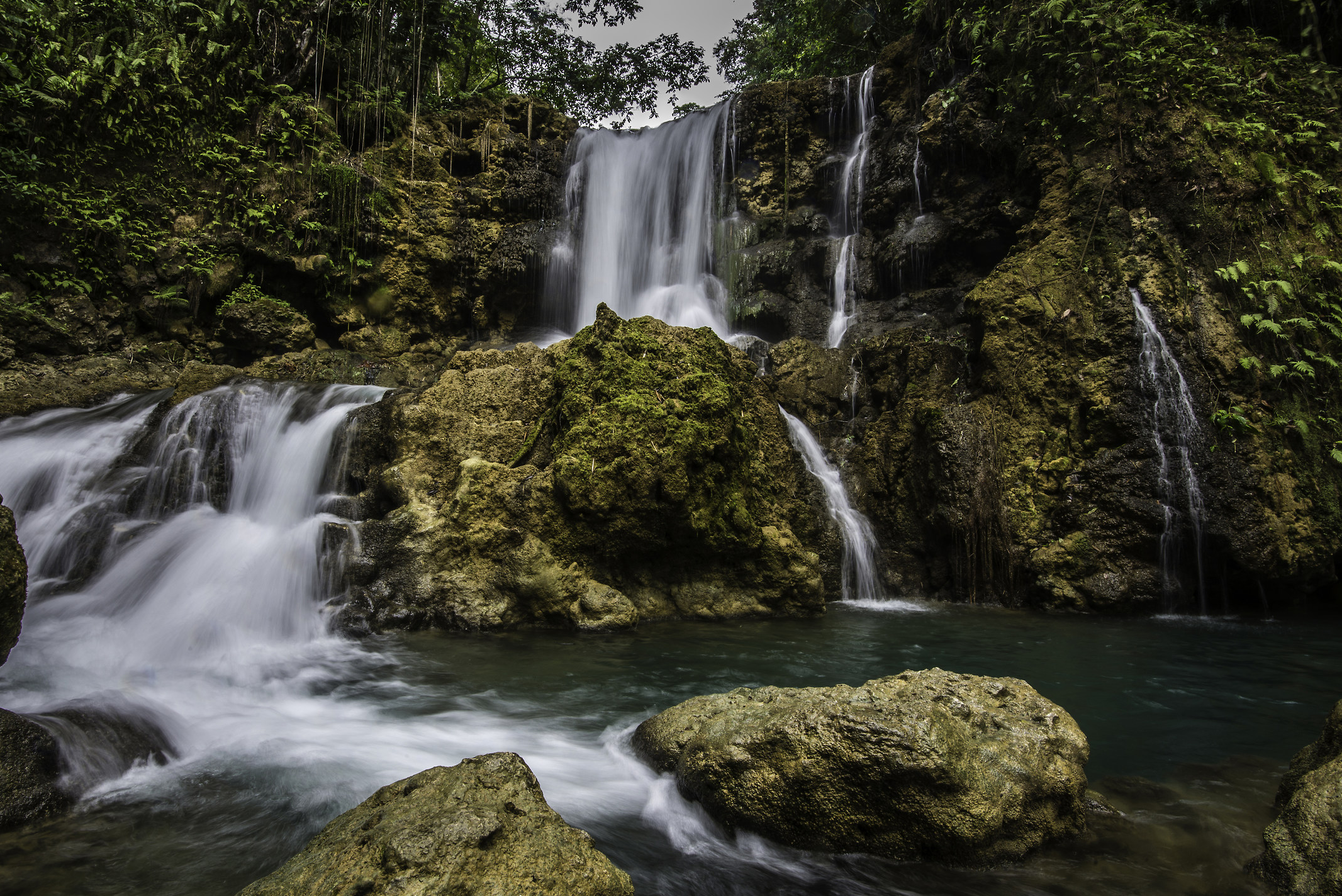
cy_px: 434
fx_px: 671
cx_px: 623
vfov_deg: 67.4
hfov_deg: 89.8
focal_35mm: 18
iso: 50
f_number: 22
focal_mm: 16
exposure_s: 1/5
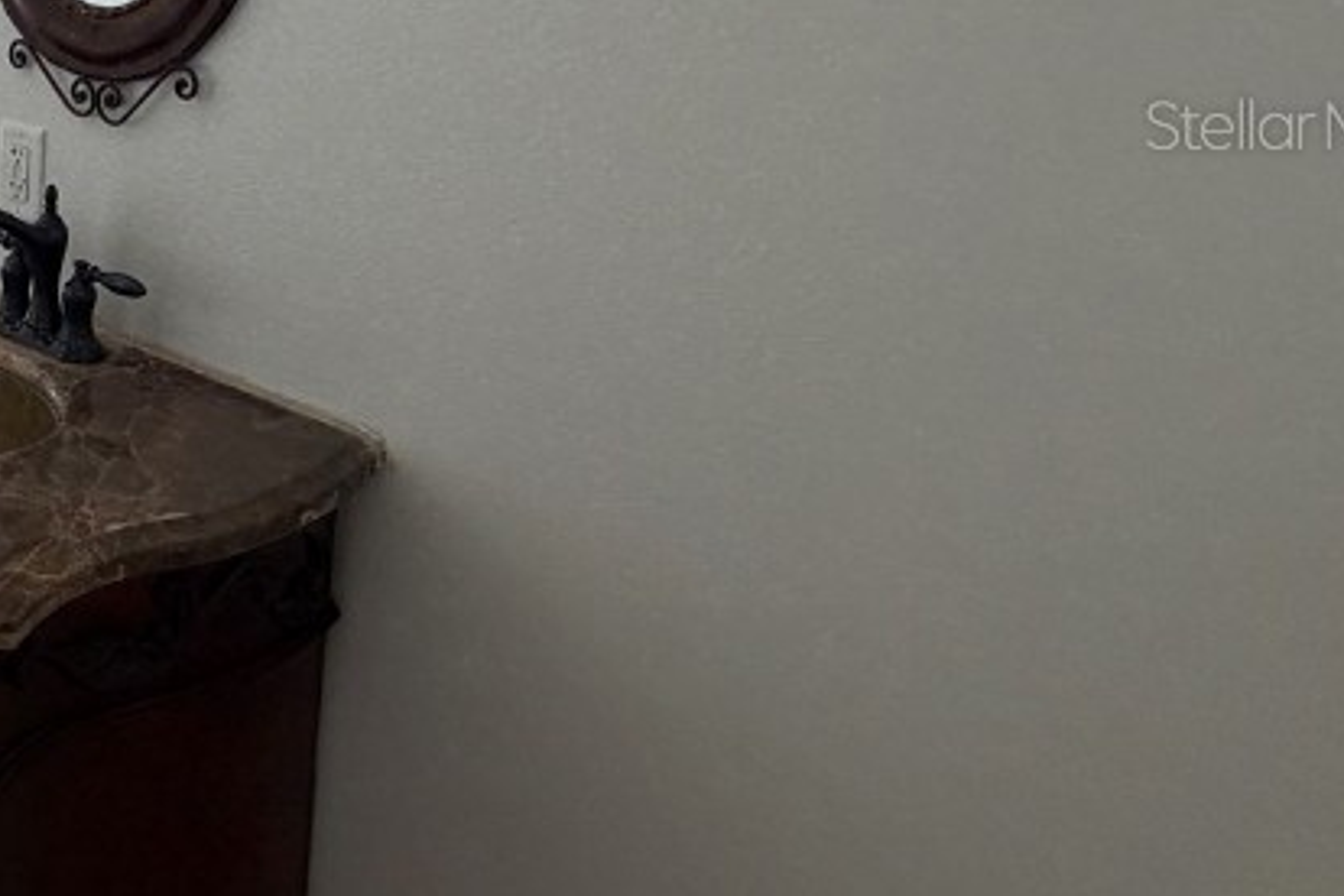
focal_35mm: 36
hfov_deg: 40.2
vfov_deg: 35.1
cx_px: -211
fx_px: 1344
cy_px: 123
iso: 125
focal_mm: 2.22
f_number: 2.2
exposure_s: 1/121
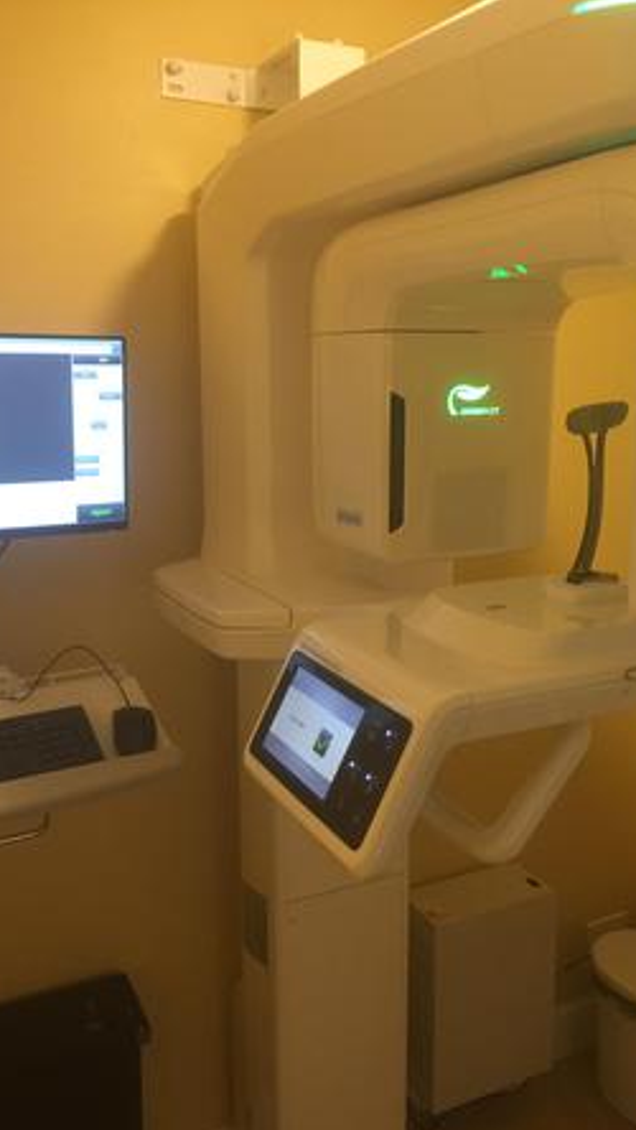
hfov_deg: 36.7
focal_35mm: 32
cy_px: 570
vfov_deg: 61.0
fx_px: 959
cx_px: 324
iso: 64
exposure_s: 1/15
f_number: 2.2
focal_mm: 4.15
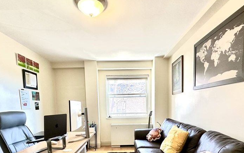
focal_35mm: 22
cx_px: 124
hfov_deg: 79.6
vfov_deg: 51.9
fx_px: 146
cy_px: 120
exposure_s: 1/120
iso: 250
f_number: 2.2
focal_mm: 2.22
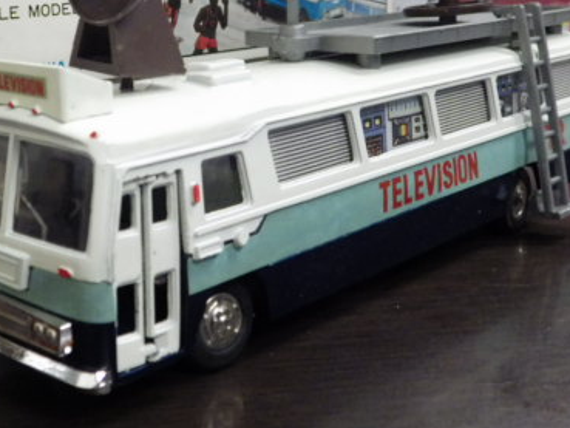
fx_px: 972
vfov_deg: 24.5
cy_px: 99
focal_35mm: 59
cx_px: 131
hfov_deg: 32.0
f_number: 3.4
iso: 640
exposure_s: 1/50
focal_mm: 6.2
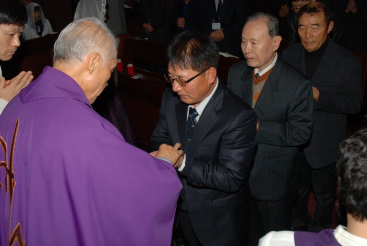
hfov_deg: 51.2
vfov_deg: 35.6
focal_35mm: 38
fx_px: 383
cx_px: 184
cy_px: 123
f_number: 8
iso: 200
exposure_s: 1/60
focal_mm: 25
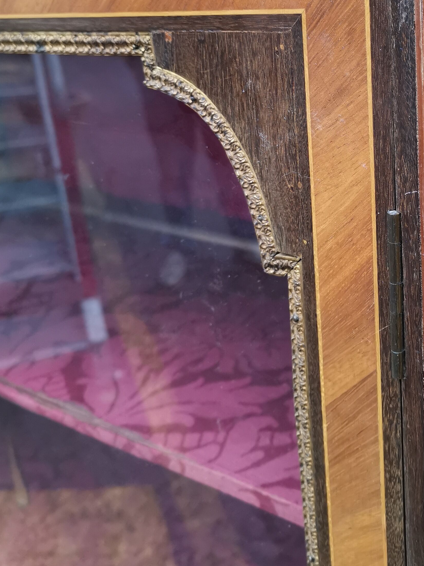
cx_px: 340
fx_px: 735
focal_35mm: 45
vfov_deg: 41.0
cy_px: 147
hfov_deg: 31.4
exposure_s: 1/100
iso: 320
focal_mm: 5.58
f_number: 1.8
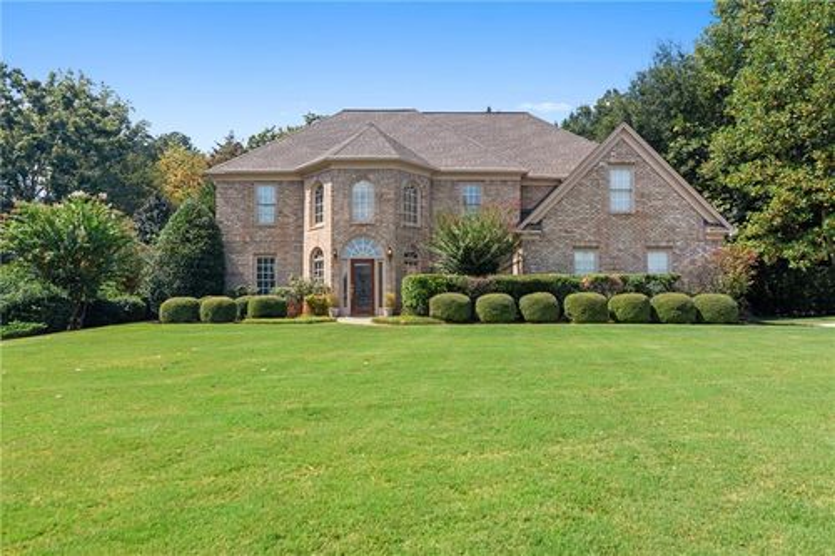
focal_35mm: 22
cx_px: 418
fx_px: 510
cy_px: 278
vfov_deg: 57.2
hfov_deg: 78.6
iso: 200
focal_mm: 15
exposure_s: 1/500
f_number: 8
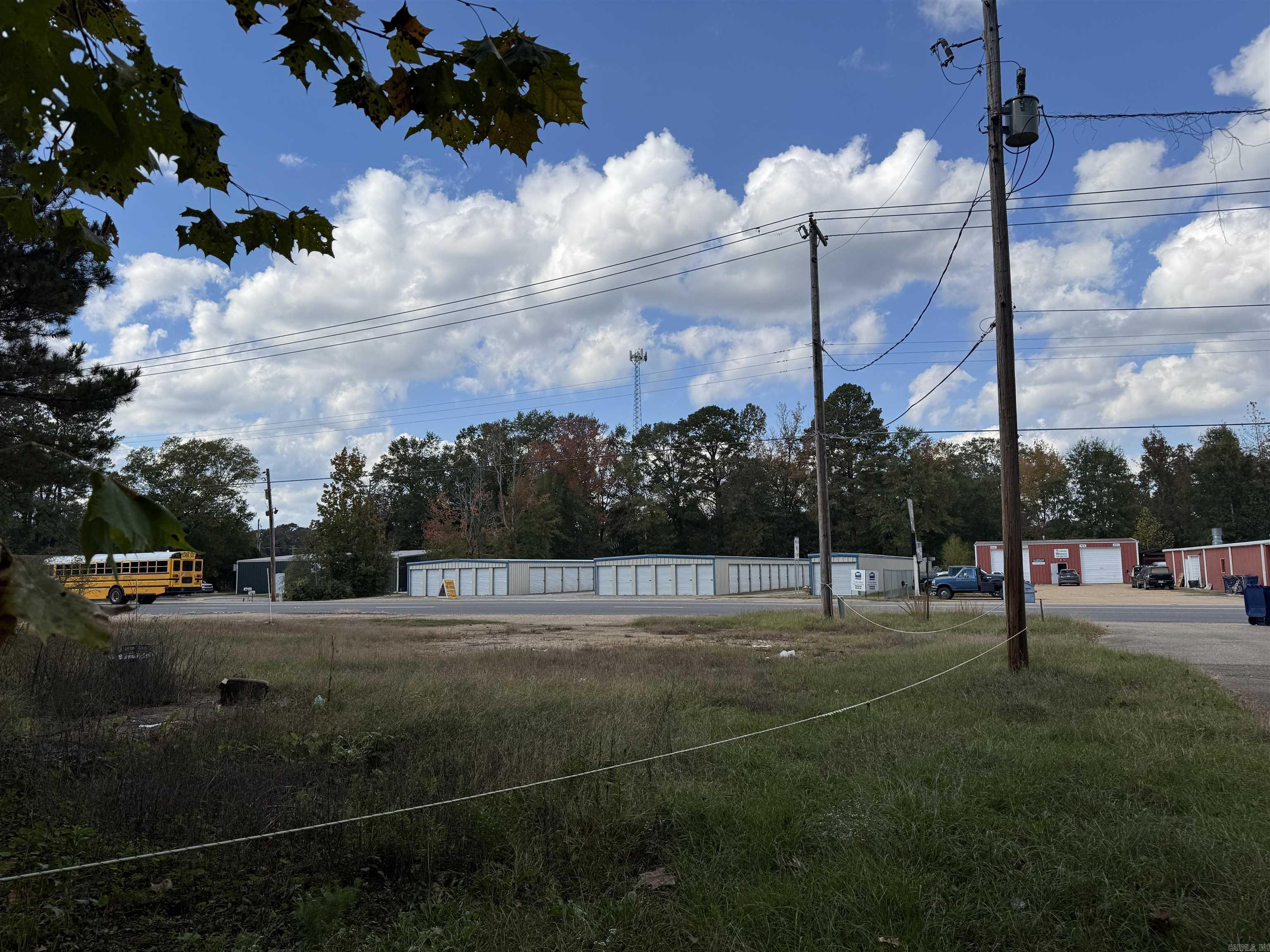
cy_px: 476
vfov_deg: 56.8
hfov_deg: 71.6
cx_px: 635
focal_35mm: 24
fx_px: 881
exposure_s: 1/6410
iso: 80
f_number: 1.78
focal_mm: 6.76
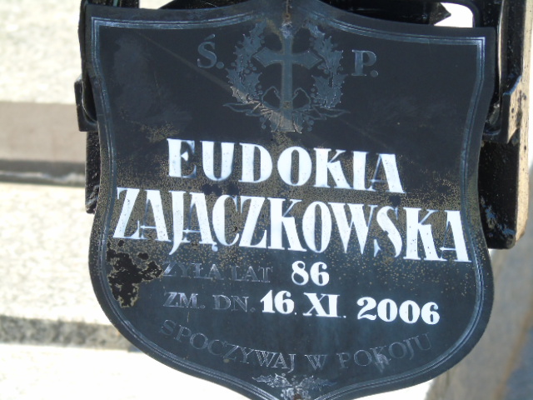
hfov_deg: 7.1
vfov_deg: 5.3
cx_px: 266
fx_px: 4281
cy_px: 200
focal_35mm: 278
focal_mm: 50
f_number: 4.9
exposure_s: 1/125
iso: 200
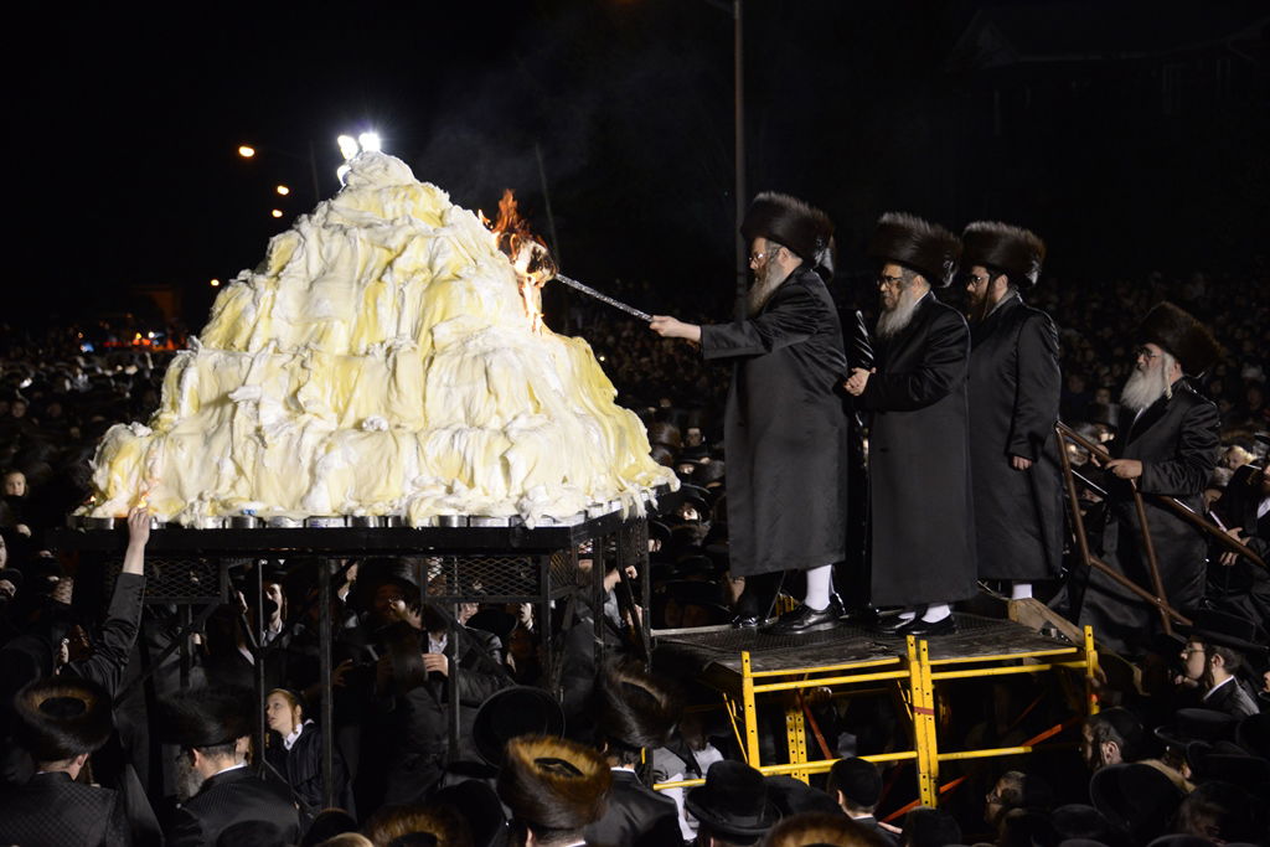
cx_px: 635
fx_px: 3246
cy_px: 424
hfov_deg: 22.1
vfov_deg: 14.9
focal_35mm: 92
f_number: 5.3
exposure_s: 1/125
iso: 2000
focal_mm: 92
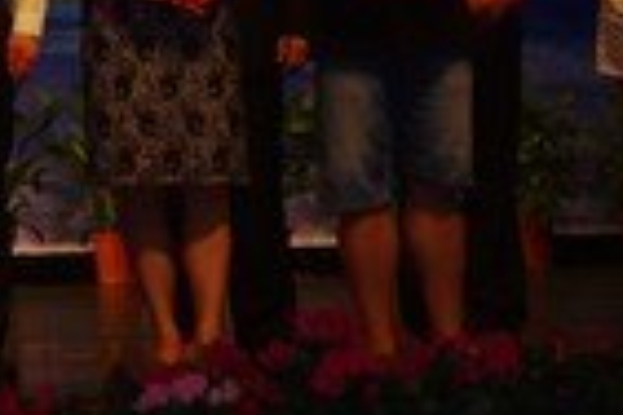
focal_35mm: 222
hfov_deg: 8.9
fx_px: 3842
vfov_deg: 6.1
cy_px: -358
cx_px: -451
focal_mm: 35
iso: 400
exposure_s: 1/25
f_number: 8
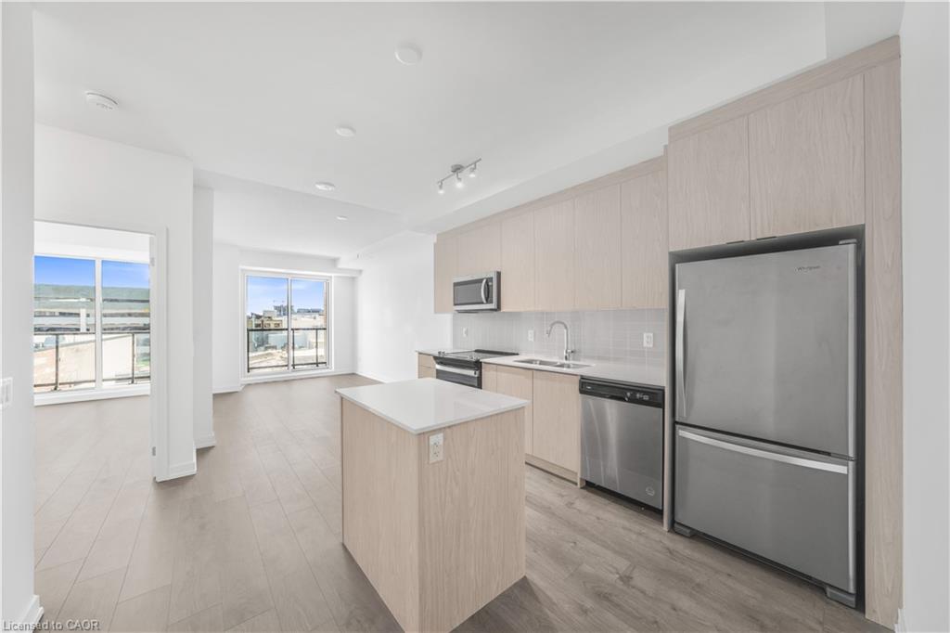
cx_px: 475
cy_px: 316
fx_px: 317
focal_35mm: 12
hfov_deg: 112.6
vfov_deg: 90.0
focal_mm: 12
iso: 400
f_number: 8
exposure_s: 1/6
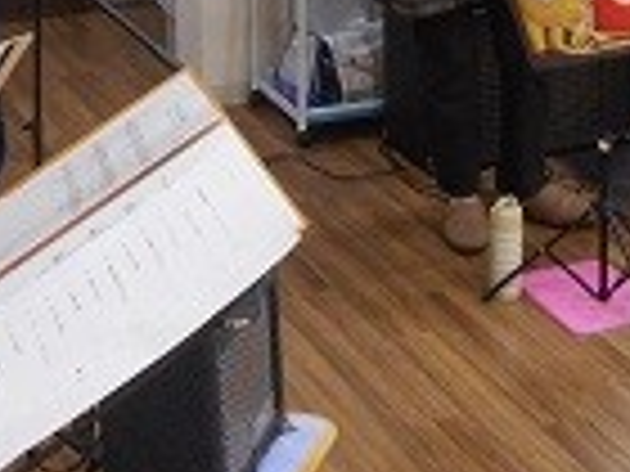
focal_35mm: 107
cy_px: -209
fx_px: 1947
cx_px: 522
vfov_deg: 13.2
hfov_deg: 18.2
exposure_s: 1/30
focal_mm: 5.2
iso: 250
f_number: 4
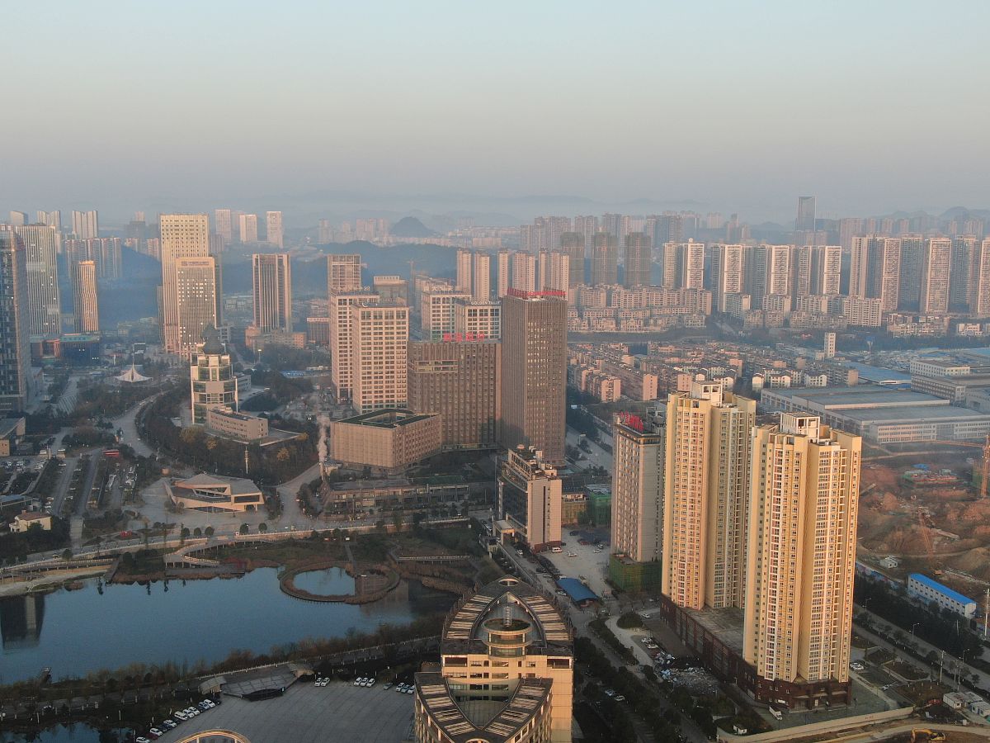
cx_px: 495
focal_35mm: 40
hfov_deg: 46.8
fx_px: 1144
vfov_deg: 36.0
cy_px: 372
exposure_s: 1/160
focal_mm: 6.92
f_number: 3.5
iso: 100
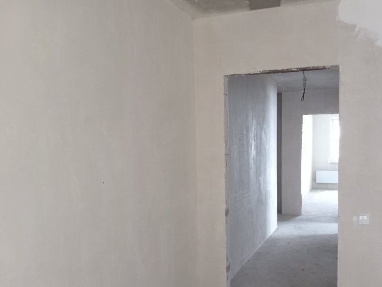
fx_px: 353
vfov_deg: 43.8
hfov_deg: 56.5
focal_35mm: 32
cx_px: 221
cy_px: 179
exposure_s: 1/16.7
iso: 982
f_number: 1.8
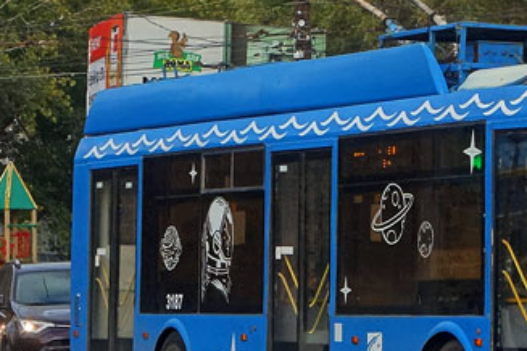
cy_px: -14
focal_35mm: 220
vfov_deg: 6.2
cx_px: 553
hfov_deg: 9.3
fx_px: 3220
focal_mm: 22.25
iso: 125
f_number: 5.6
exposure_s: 1/160
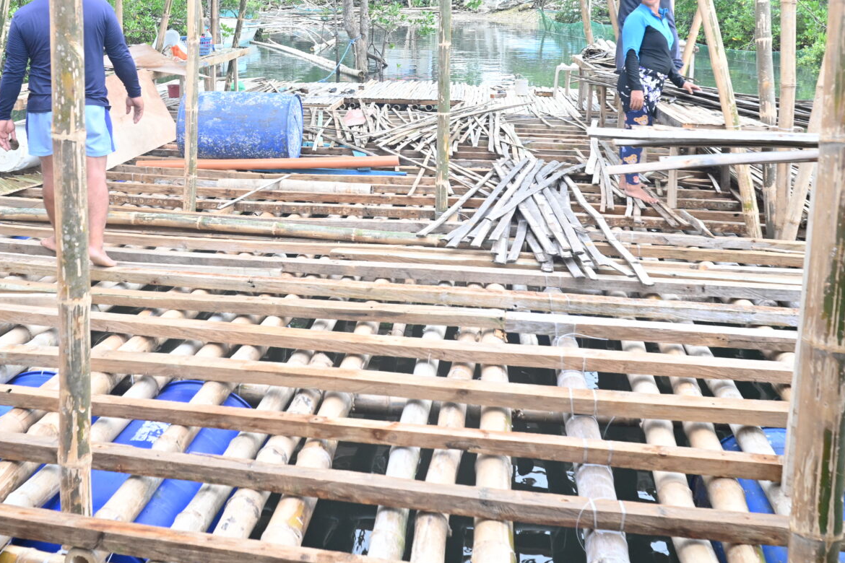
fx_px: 821
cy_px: 106
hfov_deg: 53.9
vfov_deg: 36.5
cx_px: 328
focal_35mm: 35
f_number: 5.6
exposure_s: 1/200
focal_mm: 20
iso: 1000
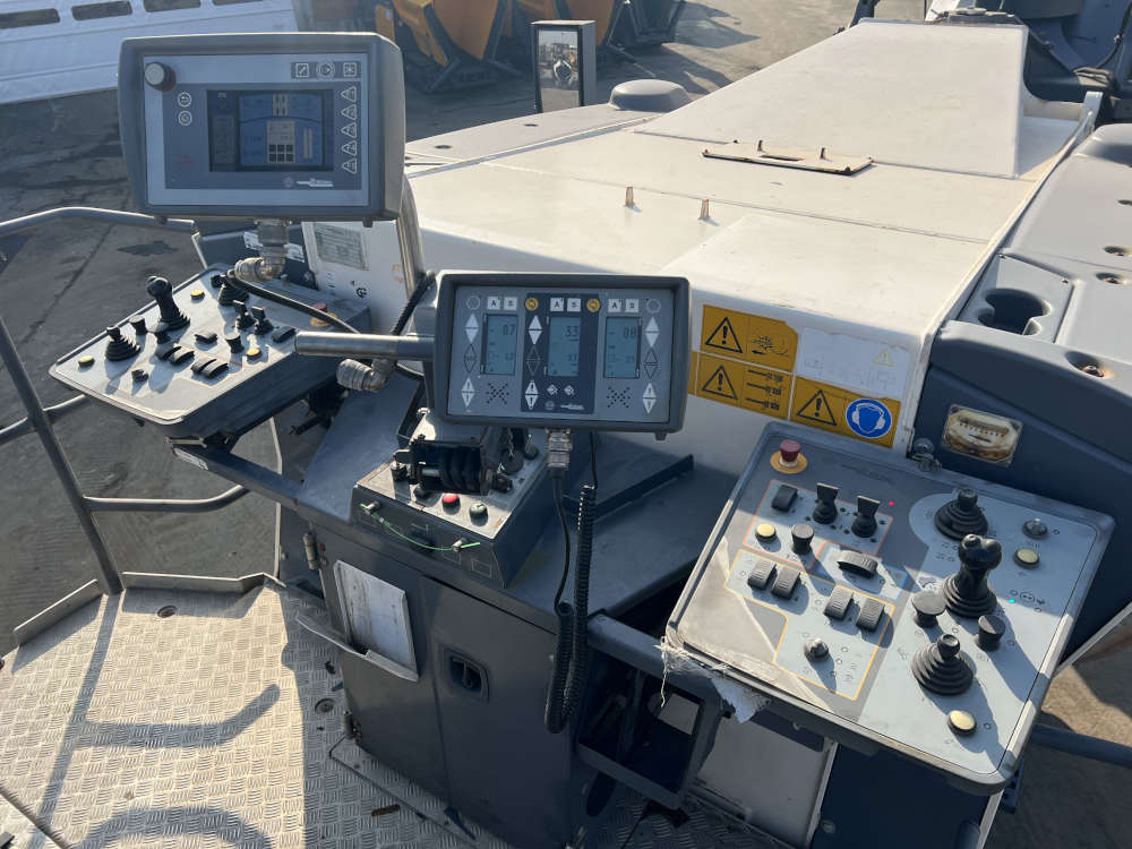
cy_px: 424
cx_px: 566
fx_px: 850
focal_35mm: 26
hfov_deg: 67.3
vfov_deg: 53.1
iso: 50
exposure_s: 1/3460
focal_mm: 5.7
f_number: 1.5
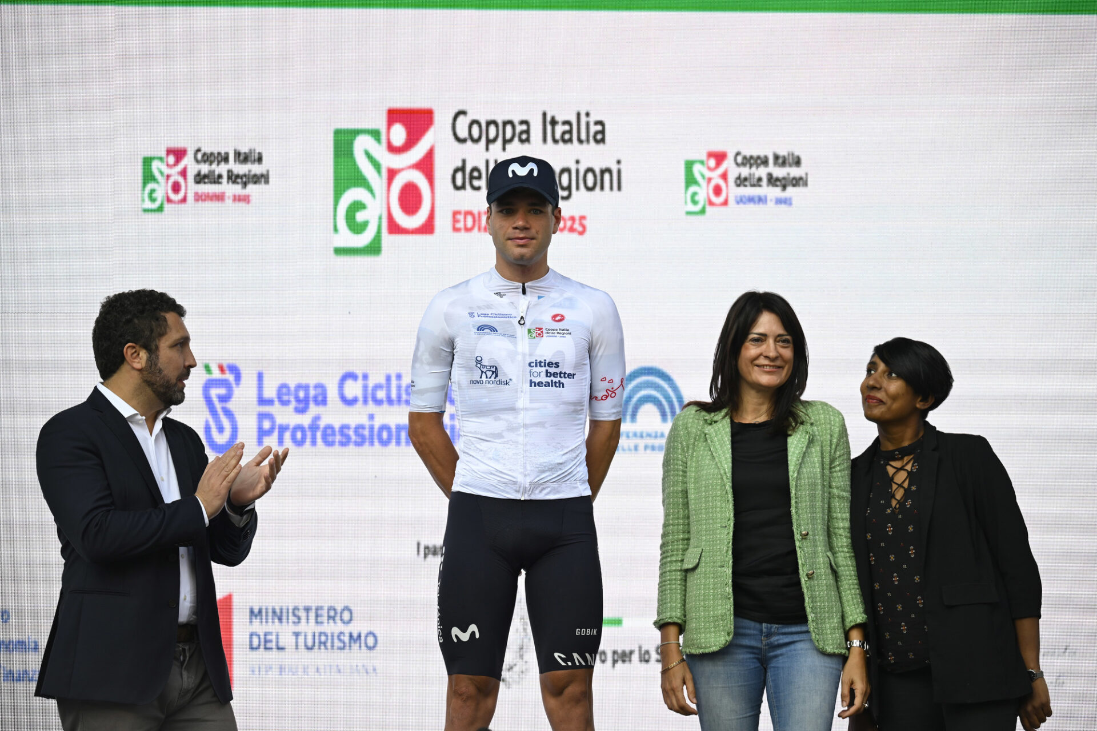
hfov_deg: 18.6
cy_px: 366
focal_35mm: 110
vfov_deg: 12.5
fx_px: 3352
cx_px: 548
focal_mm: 110
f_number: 2.8
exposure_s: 1/640
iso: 200
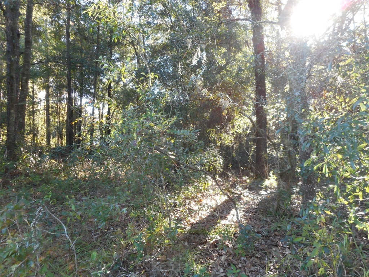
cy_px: 138
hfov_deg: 69.4
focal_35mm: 25
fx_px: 266
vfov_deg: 54.9
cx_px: 184
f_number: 3.7
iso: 160
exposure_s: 1/30
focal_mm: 4.5
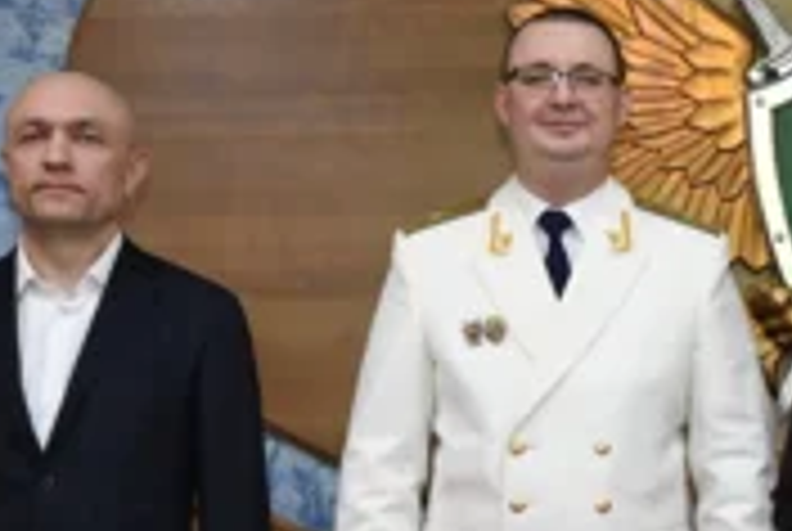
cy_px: 421
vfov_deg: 12.6
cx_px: 621
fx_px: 2402
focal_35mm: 109
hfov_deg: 18.6
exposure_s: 1/160
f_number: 5.6
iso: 2500
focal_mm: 32
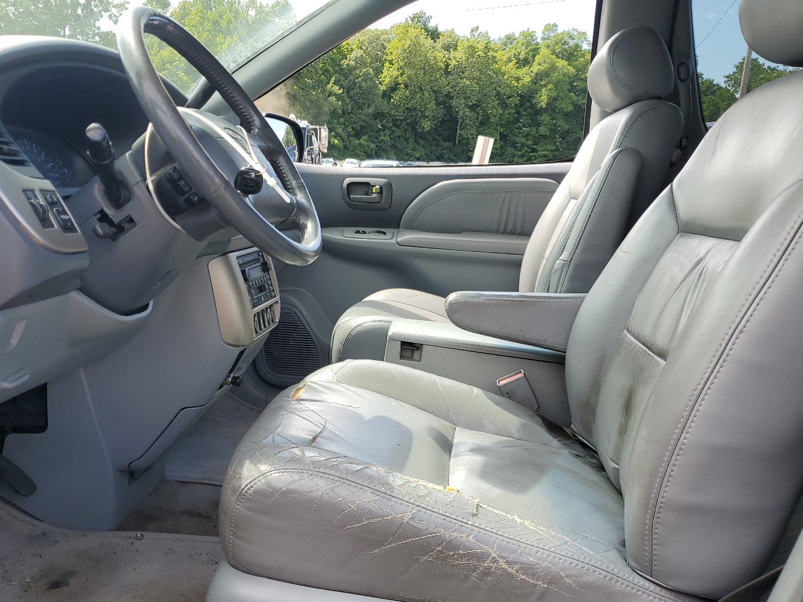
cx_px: 378
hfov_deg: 58.3
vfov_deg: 45.3
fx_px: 719
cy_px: 350
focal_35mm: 31
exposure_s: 1/769
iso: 50
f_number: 1.5
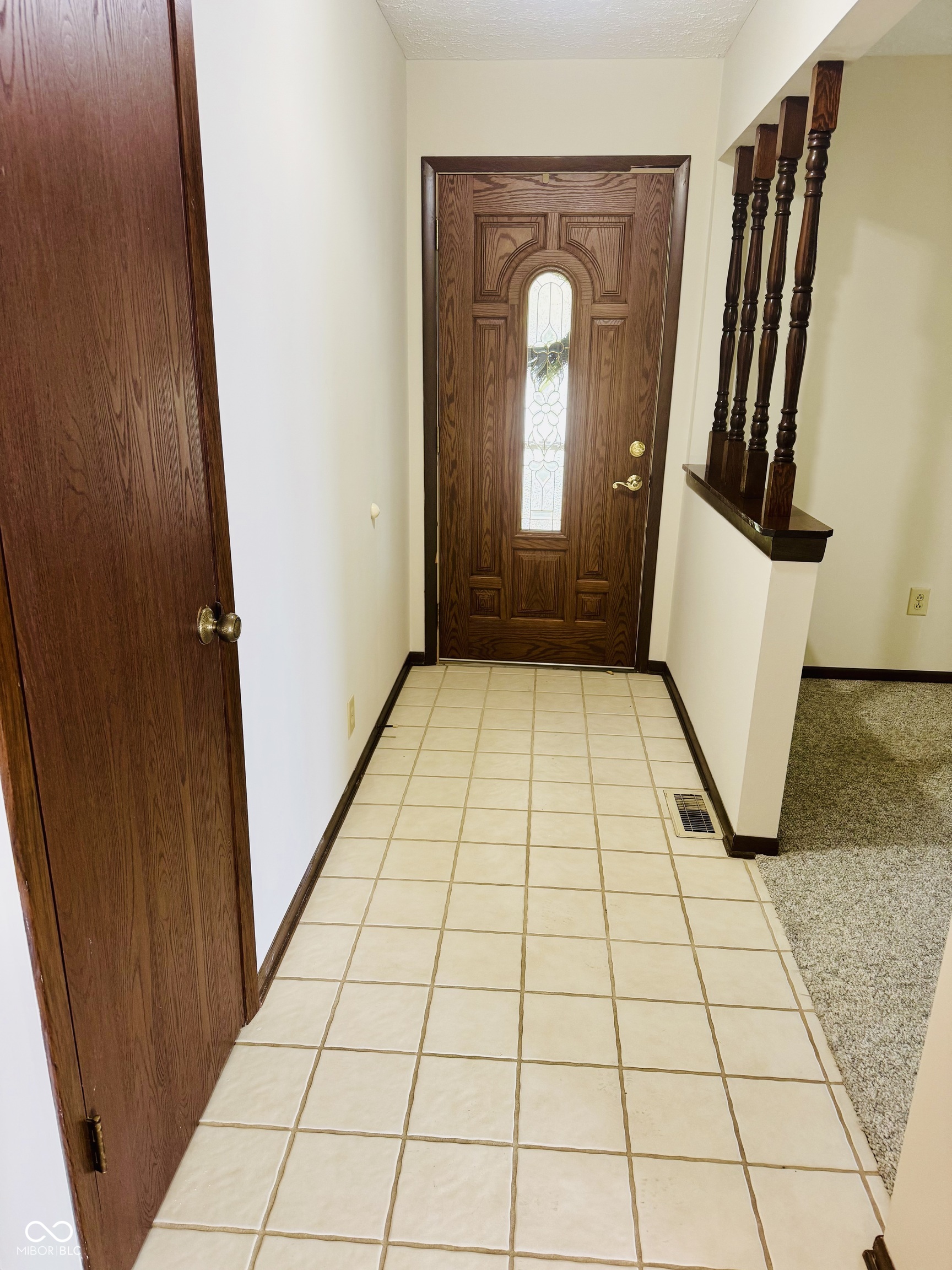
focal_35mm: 24
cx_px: 476
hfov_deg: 56.8
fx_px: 880
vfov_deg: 71.6
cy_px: 635
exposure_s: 1/60
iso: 160
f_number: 1.78
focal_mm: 6.76
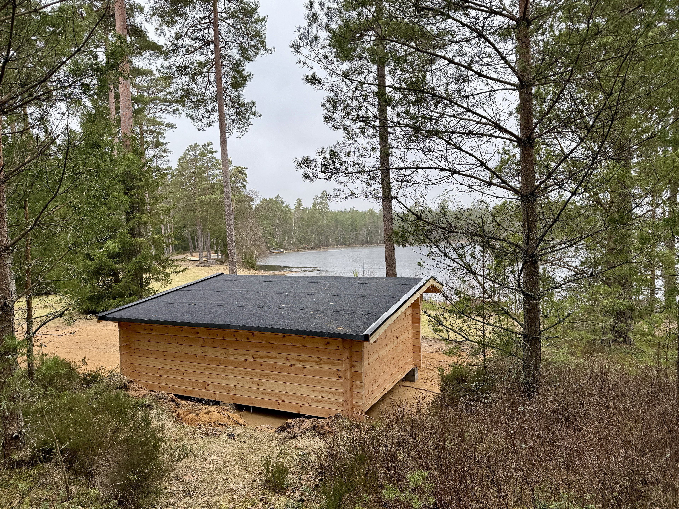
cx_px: 340
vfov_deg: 56.8
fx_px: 471
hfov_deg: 71.6
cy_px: 254
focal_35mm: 24
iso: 80
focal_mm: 6.76
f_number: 1.78
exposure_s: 1/305
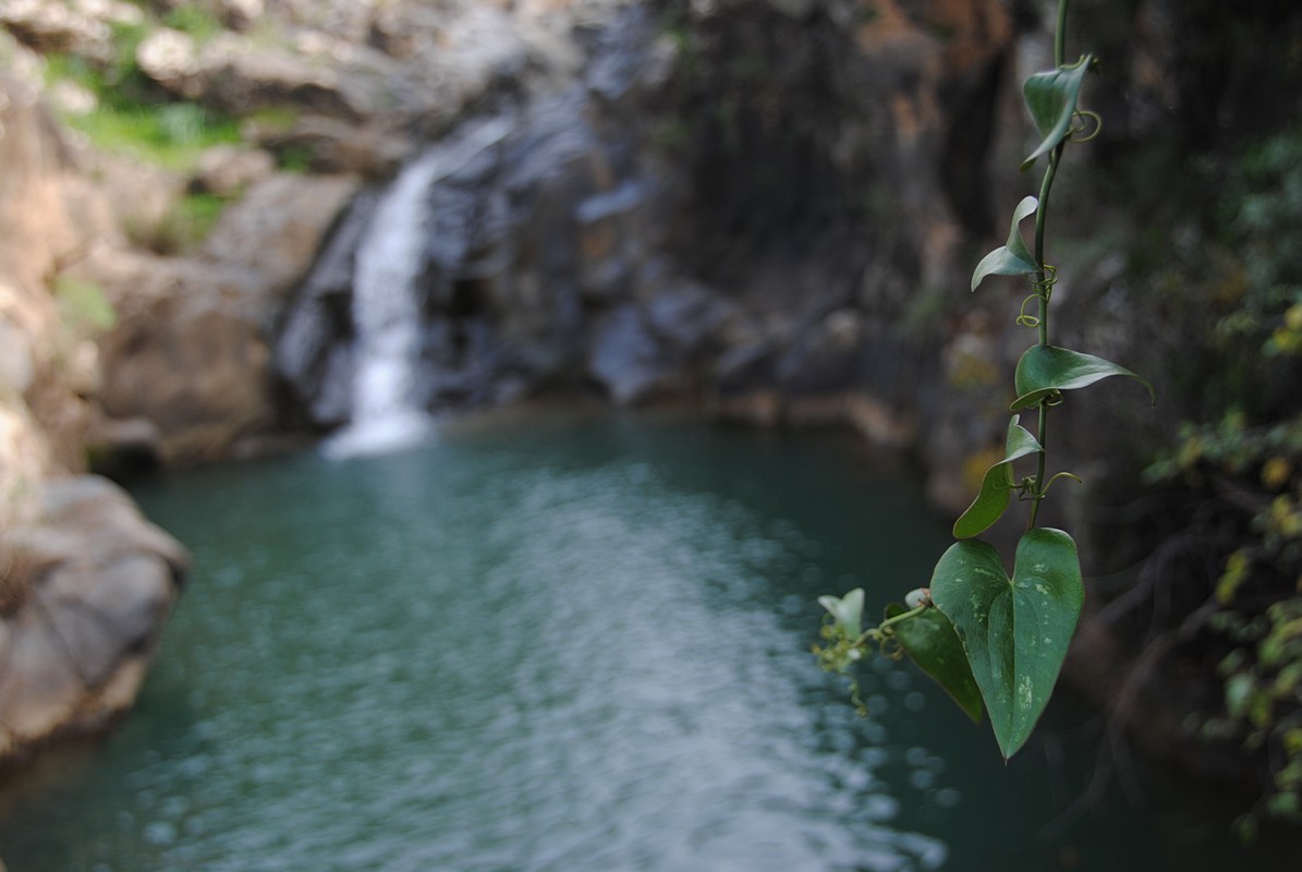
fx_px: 1575
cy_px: 436
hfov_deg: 44.9
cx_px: 651
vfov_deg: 30.9
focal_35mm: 44
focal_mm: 29
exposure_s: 1/160
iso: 100
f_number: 4
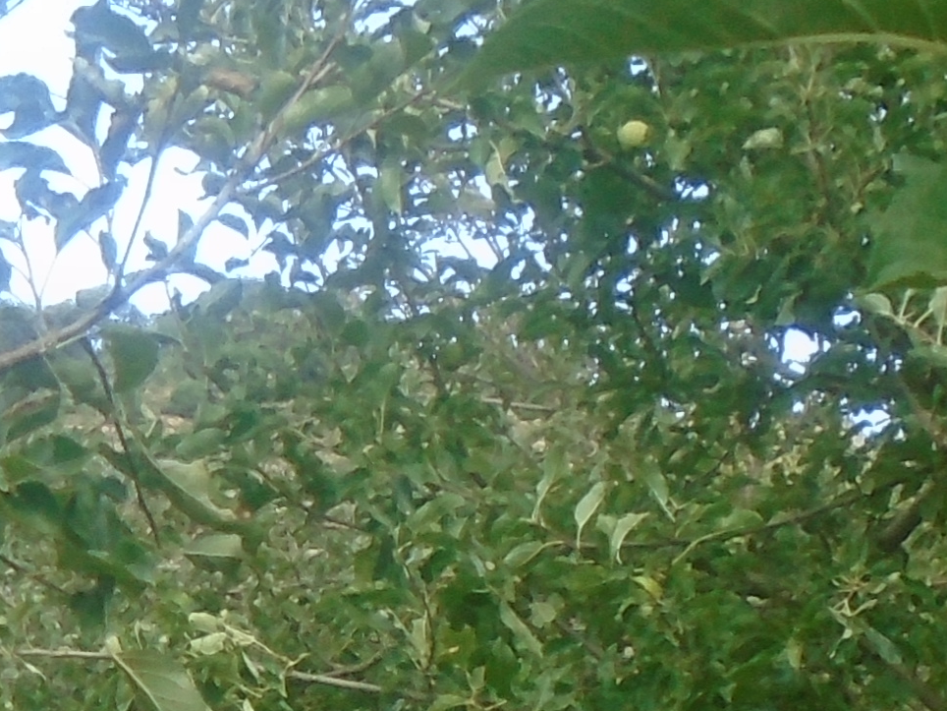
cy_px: 1165
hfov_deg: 14.1
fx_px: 3803
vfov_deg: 10.2
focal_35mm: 139
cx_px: 140
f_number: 3.2
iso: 100
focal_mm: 4.6
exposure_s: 1/160
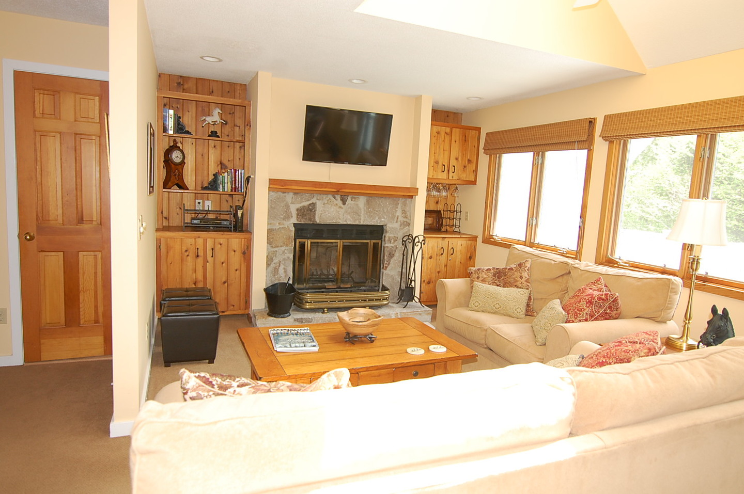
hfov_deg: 81.3
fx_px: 434
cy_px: 247
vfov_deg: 59.4
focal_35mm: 21
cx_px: 372
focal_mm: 14
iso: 400
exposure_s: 1/100
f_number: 5
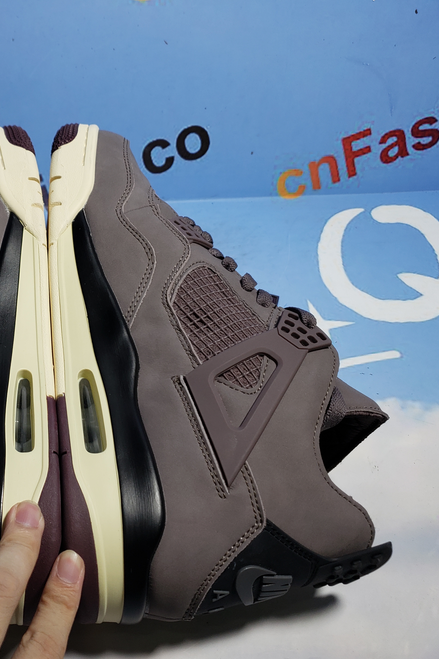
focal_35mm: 37
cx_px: 43
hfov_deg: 34.0
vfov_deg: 51.9
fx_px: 677
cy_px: 336
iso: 50
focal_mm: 4.3
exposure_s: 1/479
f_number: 1.5
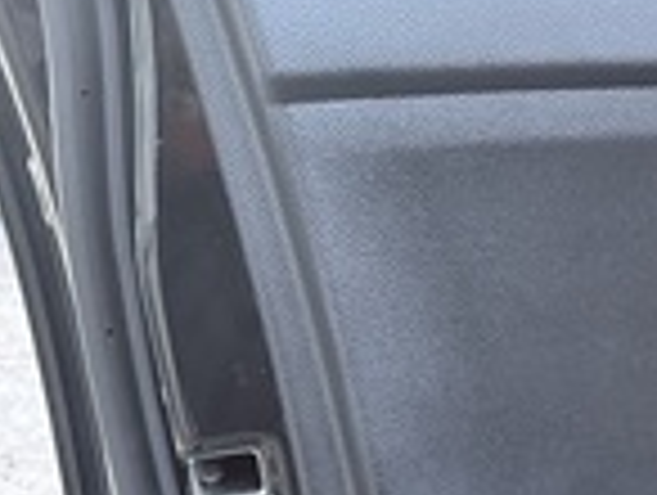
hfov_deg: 23.8
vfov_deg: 20.7
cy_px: 493
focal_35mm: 69
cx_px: 914
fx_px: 1312
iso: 1000
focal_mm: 6.76
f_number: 1.78
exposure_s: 1/40
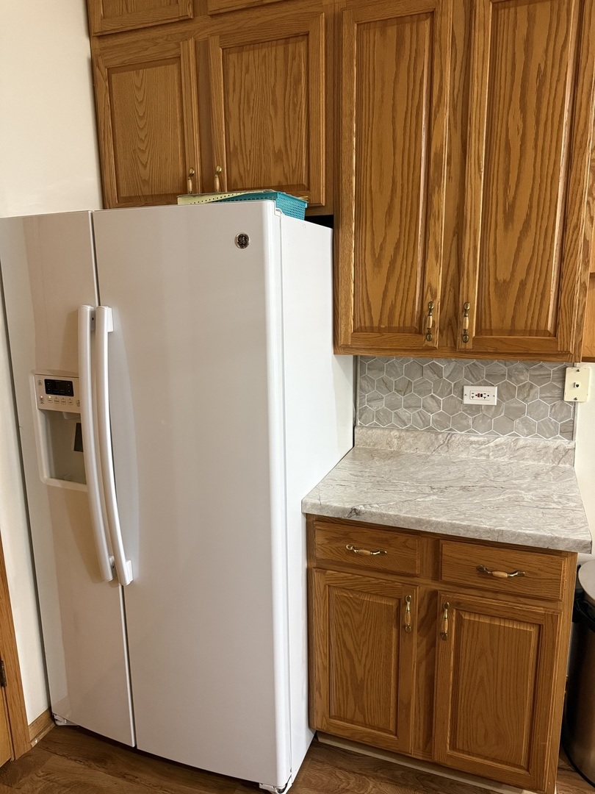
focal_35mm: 24
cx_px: 298
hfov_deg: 56.8
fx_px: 550
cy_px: 397
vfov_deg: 71.6
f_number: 1.78
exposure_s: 1/60
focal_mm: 6.76
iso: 640
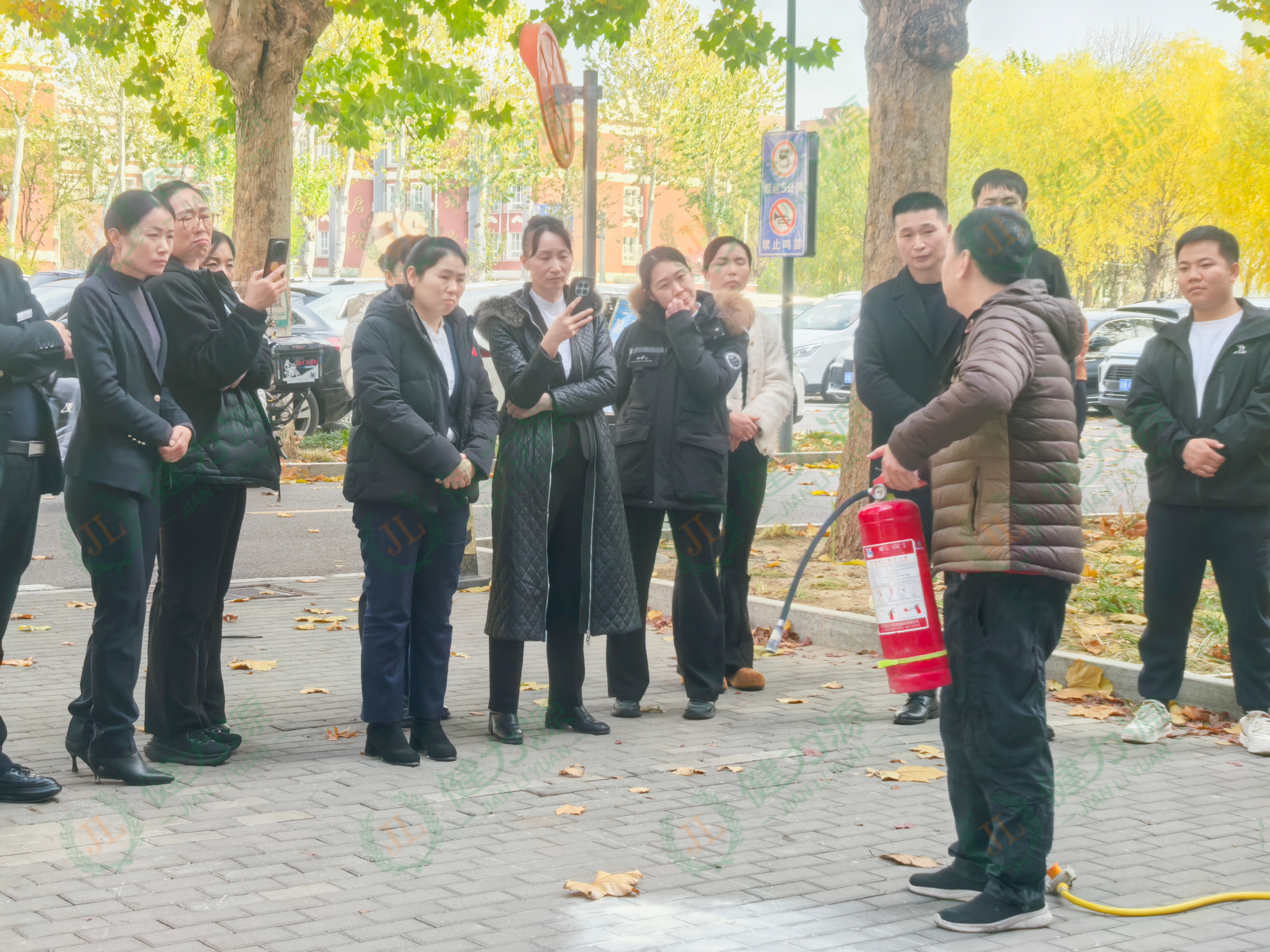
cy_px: 476
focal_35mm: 66
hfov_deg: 29.4
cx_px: 635
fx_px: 2421
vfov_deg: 22.3
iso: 50
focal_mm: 5.75
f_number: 4
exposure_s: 1/195
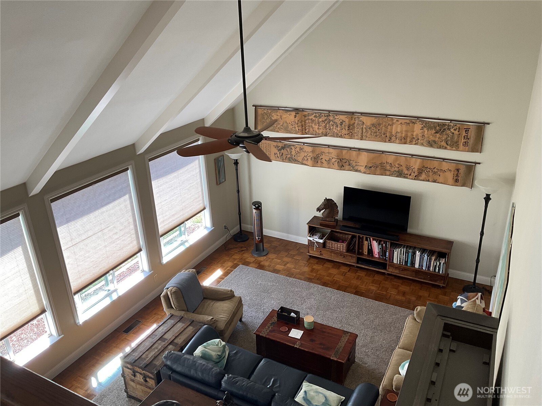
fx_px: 454
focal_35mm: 29
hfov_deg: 61.7
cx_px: 271
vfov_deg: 48.2
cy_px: 203
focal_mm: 3
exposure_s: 1/120
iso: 64
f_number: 1.8
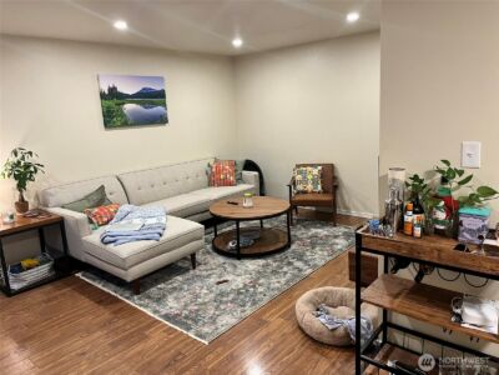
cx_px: 250
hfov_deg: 67.3
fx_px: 375
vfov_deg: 53.1
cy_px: 188
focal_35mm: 26
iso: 160
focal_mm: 5.1
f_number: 1.6
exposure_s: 1/60
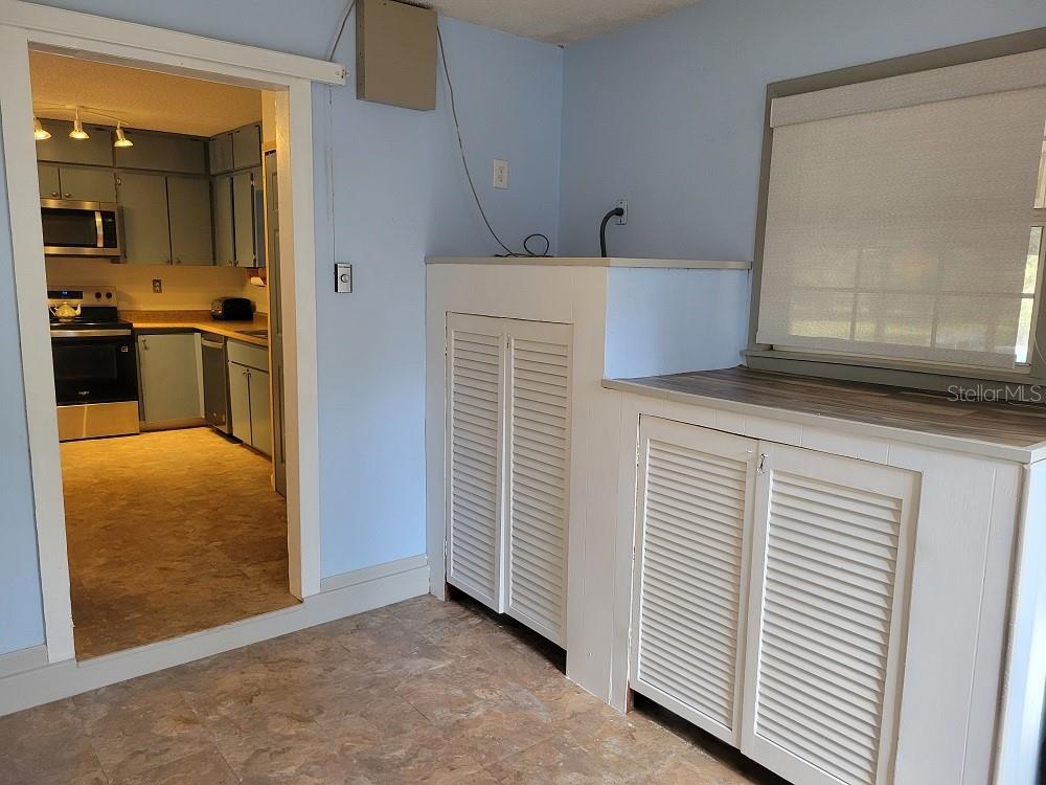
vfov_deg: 53.1
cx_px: 523
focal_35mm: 26
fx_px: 786
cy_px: 392
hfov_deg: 67.3
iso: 250
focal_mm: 5.4
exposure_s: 1/120
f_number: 1.8
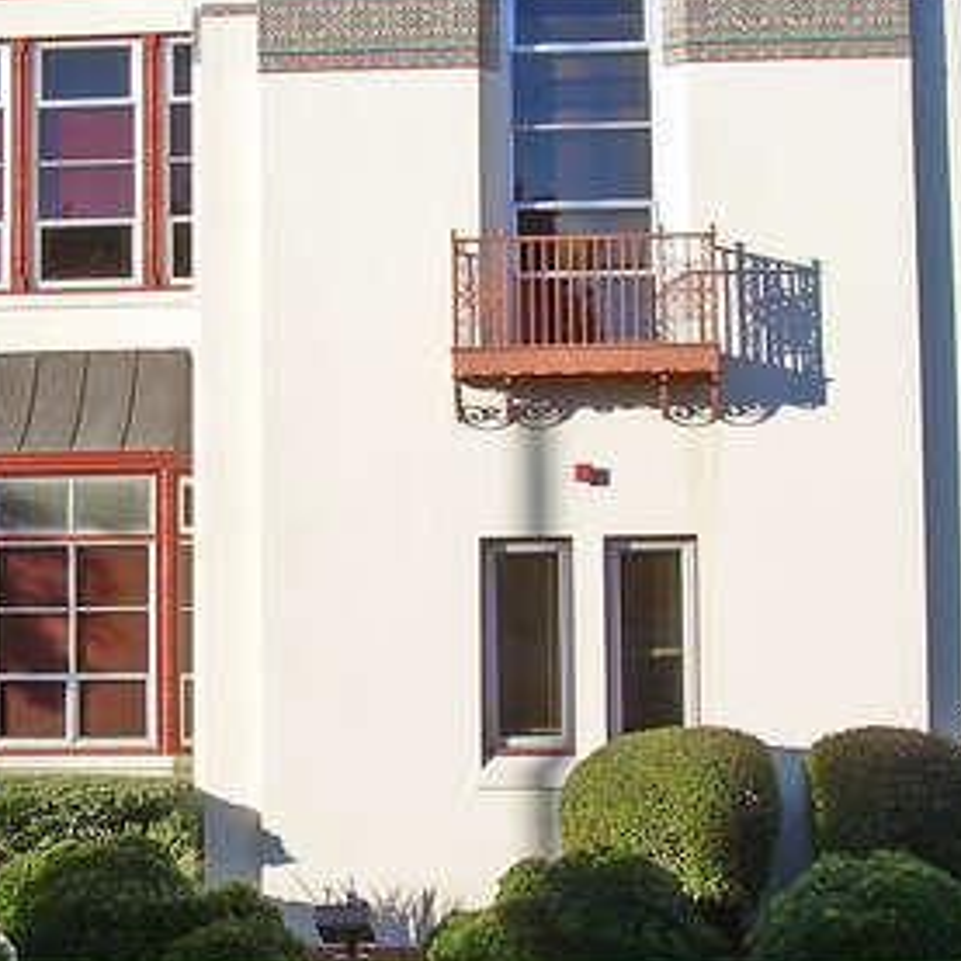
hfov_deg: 17.8
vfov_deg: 17.9
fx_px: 3047
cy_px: 409
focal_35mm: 97
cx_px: 173
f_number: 4.6
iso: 50
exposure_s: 1/297
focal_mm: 6.3
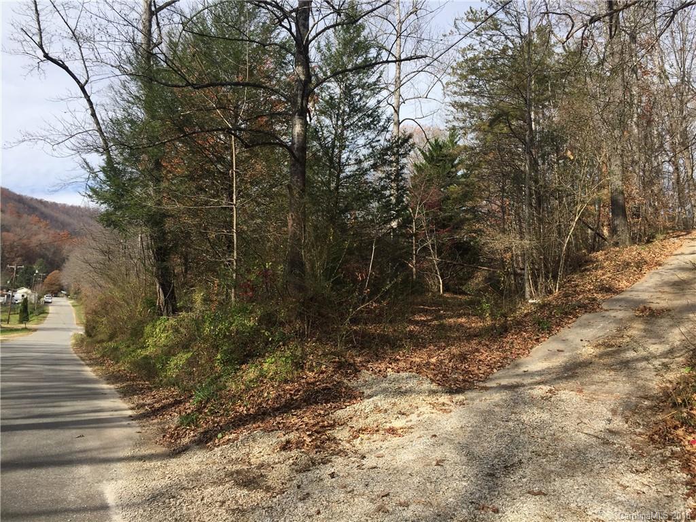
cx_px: 348
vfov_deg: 48.2
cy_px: 261
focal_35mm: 29
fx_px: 583
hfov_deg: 61.7
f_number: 2.2
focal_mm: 4.15
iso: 32
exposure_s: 1/1276
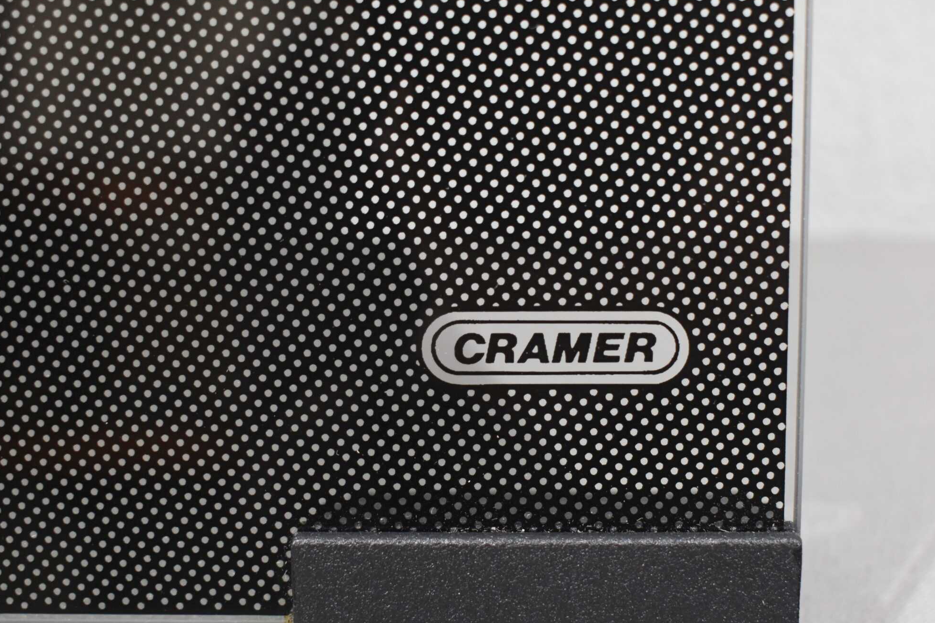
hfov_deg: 33.0
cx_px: 553
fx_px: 1575
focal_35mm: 61
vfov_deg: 22.4
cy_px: 354
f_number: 5.6
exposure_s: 1/60
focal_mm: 31
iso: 800
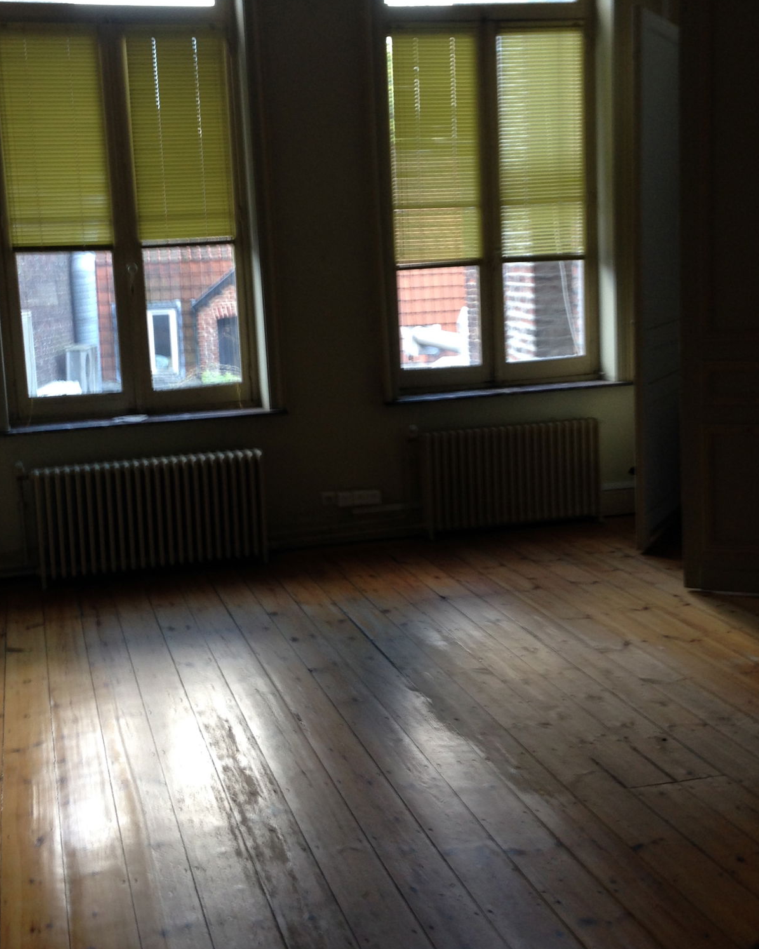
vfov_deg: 40.2
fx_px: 1292
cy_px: 404
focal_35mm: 46
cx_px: 328
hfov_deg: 32.7
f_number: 2.4
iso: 50
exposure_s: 1/30
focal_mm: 4.12
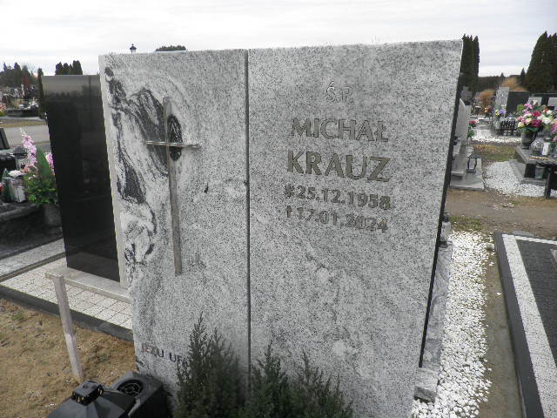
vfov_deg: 56.8
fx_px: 386
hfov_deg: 71.6
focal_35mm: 24
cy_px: 209
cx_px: 278
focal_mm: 4.3
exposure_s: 1/200
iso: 64
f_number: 3.3
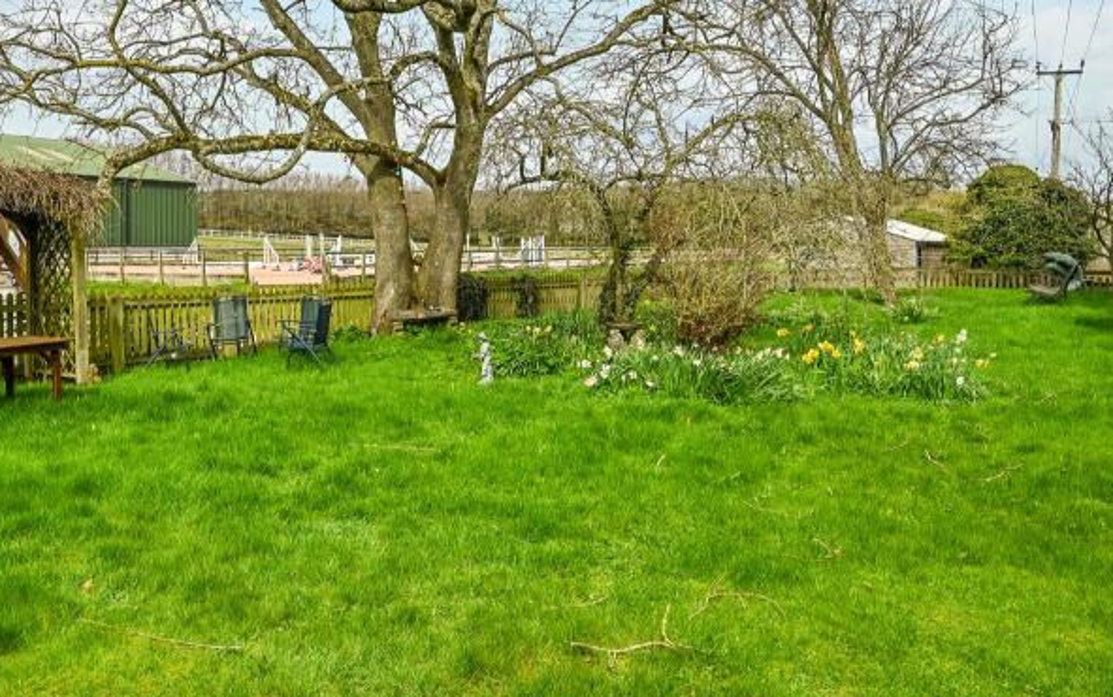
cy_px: 251
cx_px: 363
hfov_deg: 59.8
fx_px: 937
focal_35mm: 31
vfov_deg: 40.4
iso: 320
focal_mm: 17.5
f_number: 9
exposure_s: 1/1000
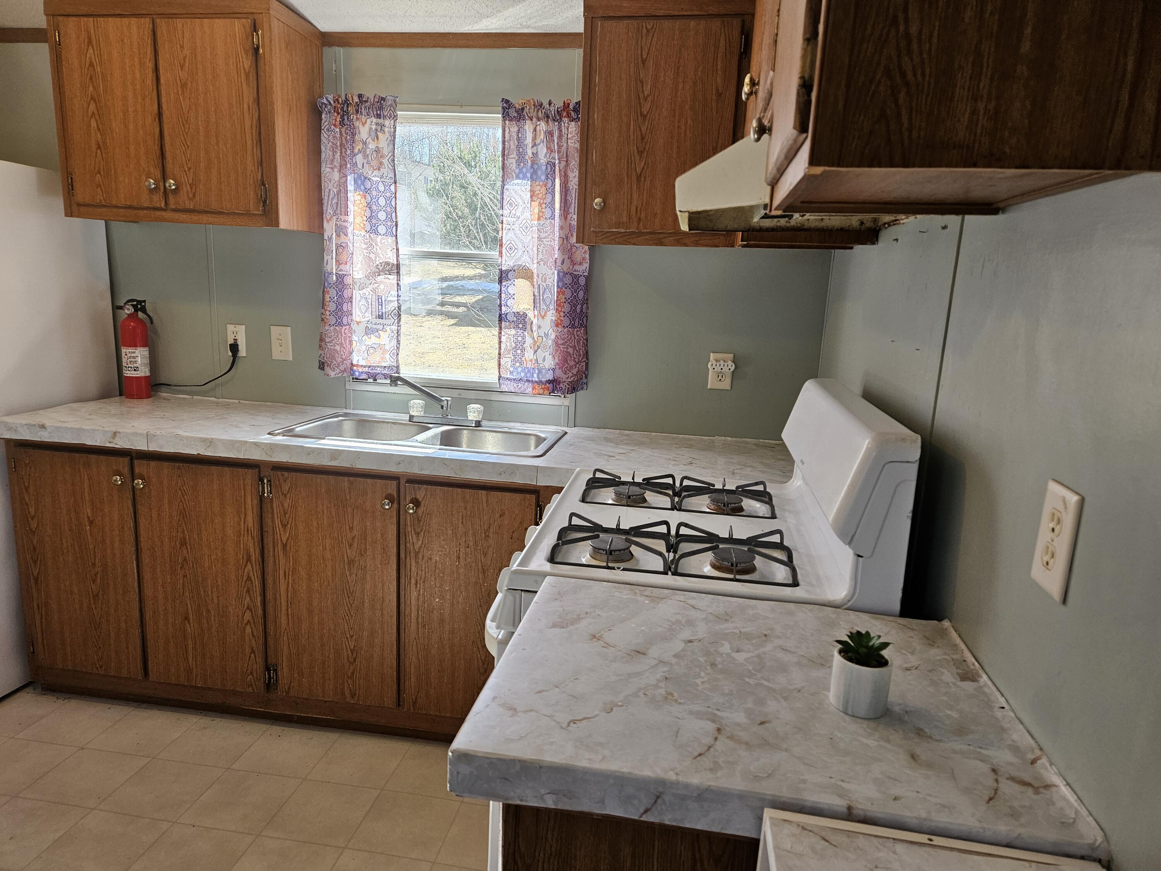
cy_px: 436
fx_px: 771
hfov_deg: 73.9
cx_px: 580
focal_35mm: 23
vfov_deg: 58.9
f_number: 1.8
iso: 160
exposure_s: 1/207
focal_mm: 5.4
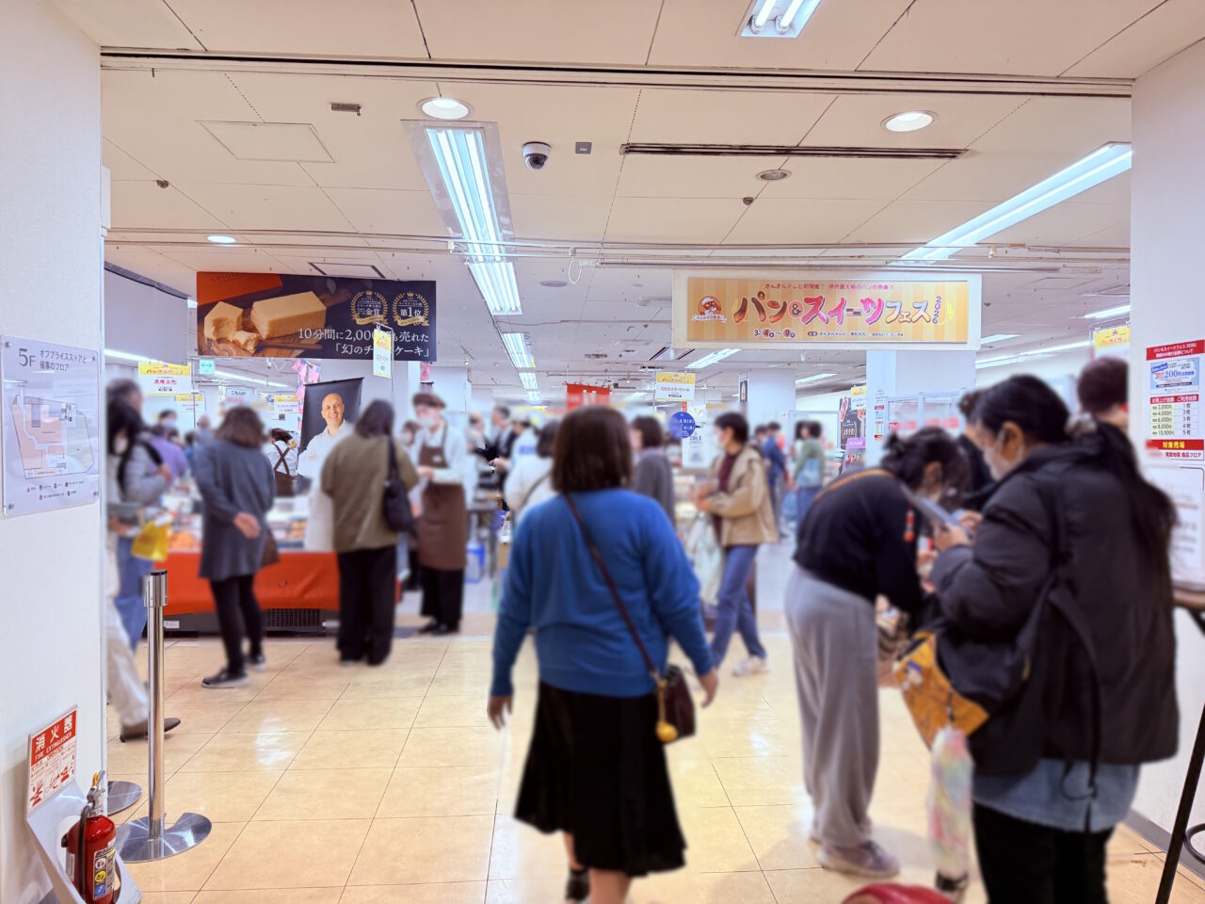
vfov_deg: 56.8
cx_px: 602
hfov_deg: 71.6
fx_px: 835
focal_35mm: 24
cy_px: 452
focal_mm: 6.76
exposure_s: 1/120
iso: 80
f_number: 1.78
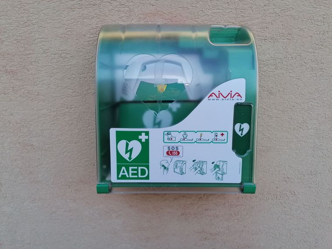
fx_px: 259
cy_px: 124
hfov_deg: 65.3
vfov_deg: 51.4
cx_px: 166
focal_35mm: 27
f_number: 1.8
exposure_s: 1/900
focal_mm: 4.75
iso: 125
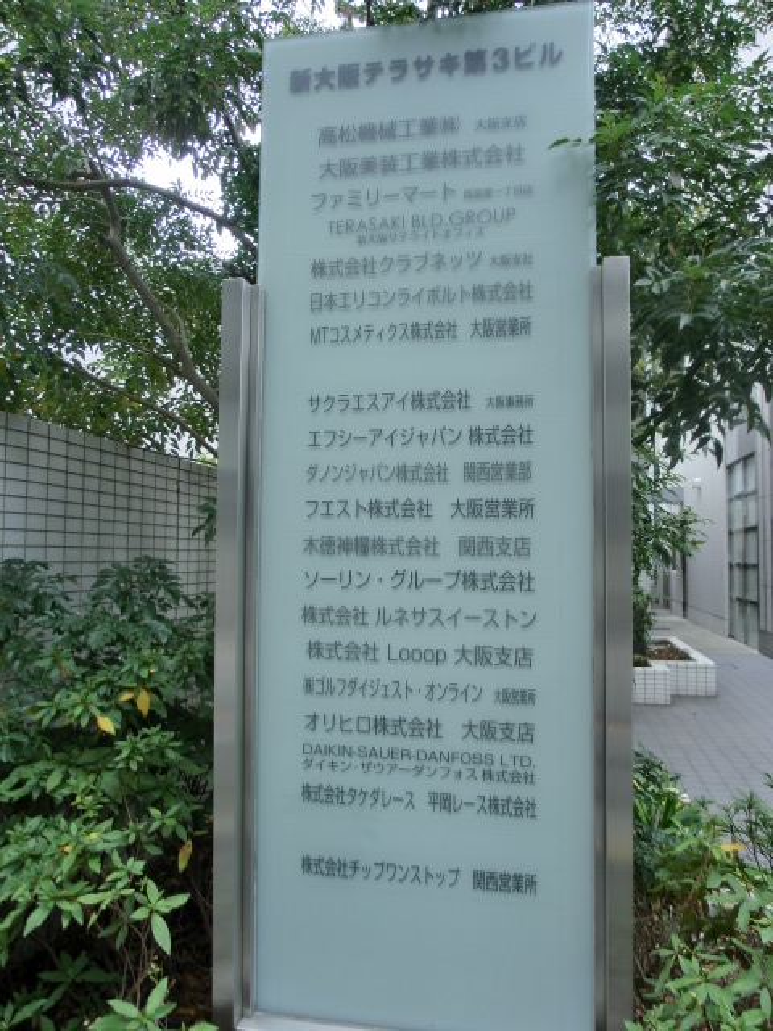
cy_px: 516
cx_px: 386
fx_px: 715
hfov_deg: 56.8
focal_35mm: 24
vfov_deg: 71.6
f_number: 3
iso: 100
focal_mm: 4.24
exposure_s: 1/30
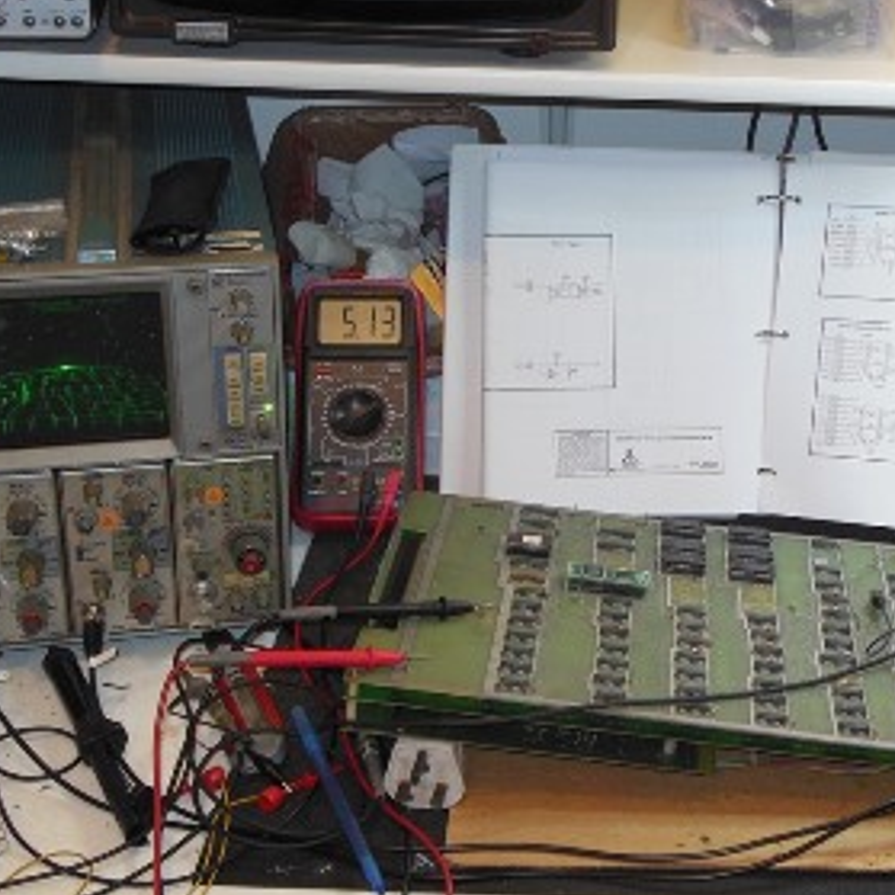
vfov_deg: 31.6
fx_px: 1580
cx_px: 622
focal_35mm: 54
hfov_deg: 31.3
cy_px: 391
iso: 200
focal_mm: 6.8
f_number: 3.6
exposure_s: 1/30
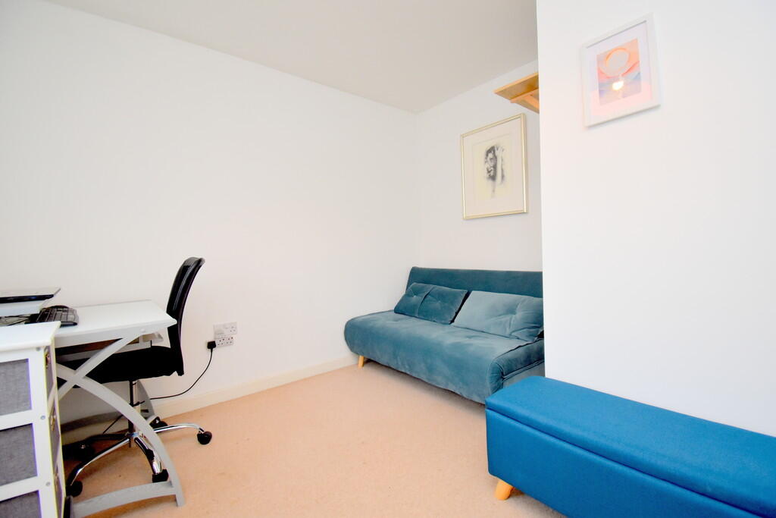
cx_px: 388
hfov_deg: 100.4
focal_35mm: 15
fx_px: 323
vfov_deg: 77.3
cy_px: 259
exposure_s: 1/125
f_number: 4.5
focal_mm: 10
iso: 900
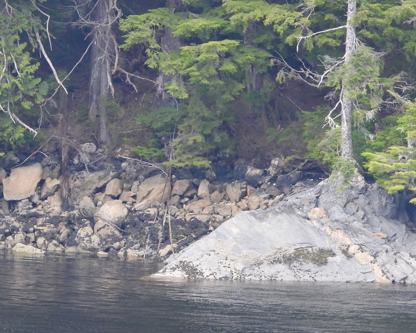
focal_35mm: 487
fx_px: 5997
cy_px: 107
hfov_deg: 4.0
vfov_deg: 3.2
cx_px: 130
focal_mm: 57.1
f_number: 5
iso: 400
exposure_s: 1/100
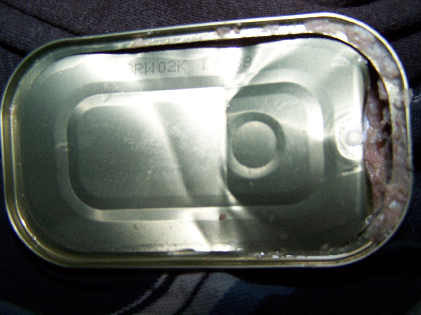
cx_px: 210
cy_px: 158
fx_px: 462
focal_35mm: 38
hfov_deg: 49.0
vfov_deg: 37.7
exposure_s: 1/60
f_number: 2.8
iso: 140
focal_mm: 6.3
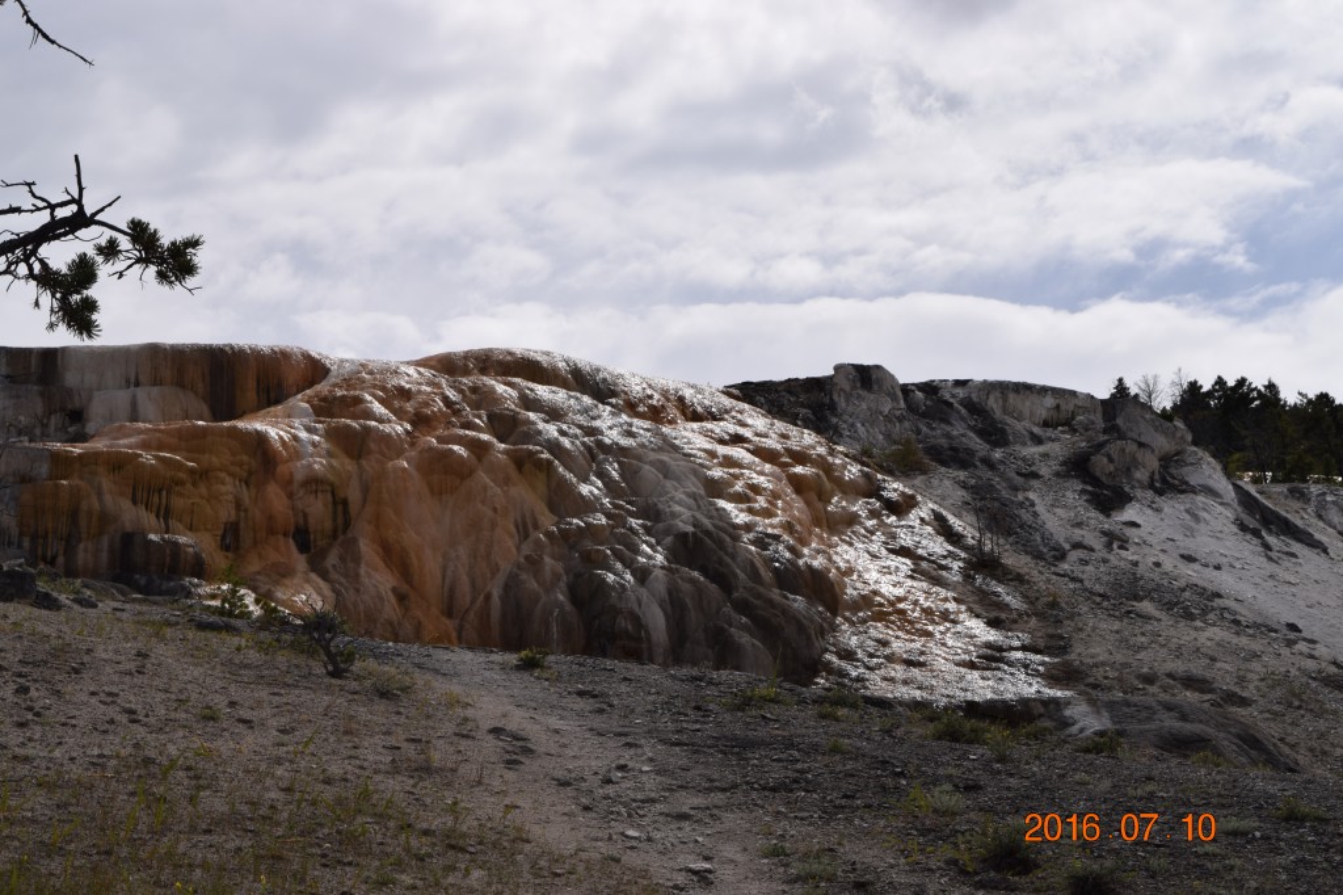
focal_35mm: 82
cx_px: 672
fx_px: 3077
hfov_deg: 24.6
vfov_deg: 16.5
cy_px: 448
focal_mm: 55
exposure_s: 1/200
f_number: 16
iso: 100
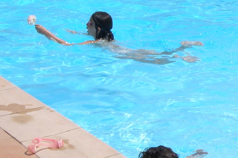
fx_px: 833
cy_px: -4
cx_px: 266
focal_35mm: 126
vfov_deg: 10.8
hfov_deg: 15.8
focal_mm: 6.97
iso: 64
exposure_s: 1/500
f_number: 5.6
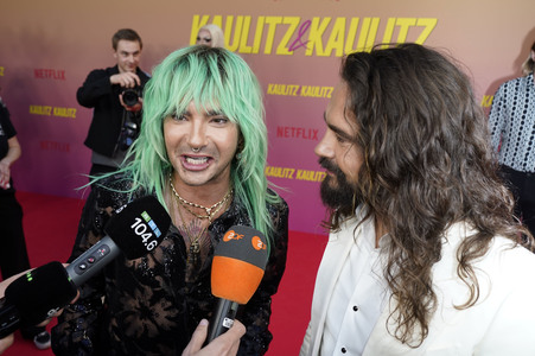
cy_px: 178
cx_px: 268
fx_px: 460
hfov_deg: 60.3
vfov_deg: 42.3
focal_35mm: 31
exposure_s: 1/160
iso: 320
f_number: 5.6
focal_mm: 31
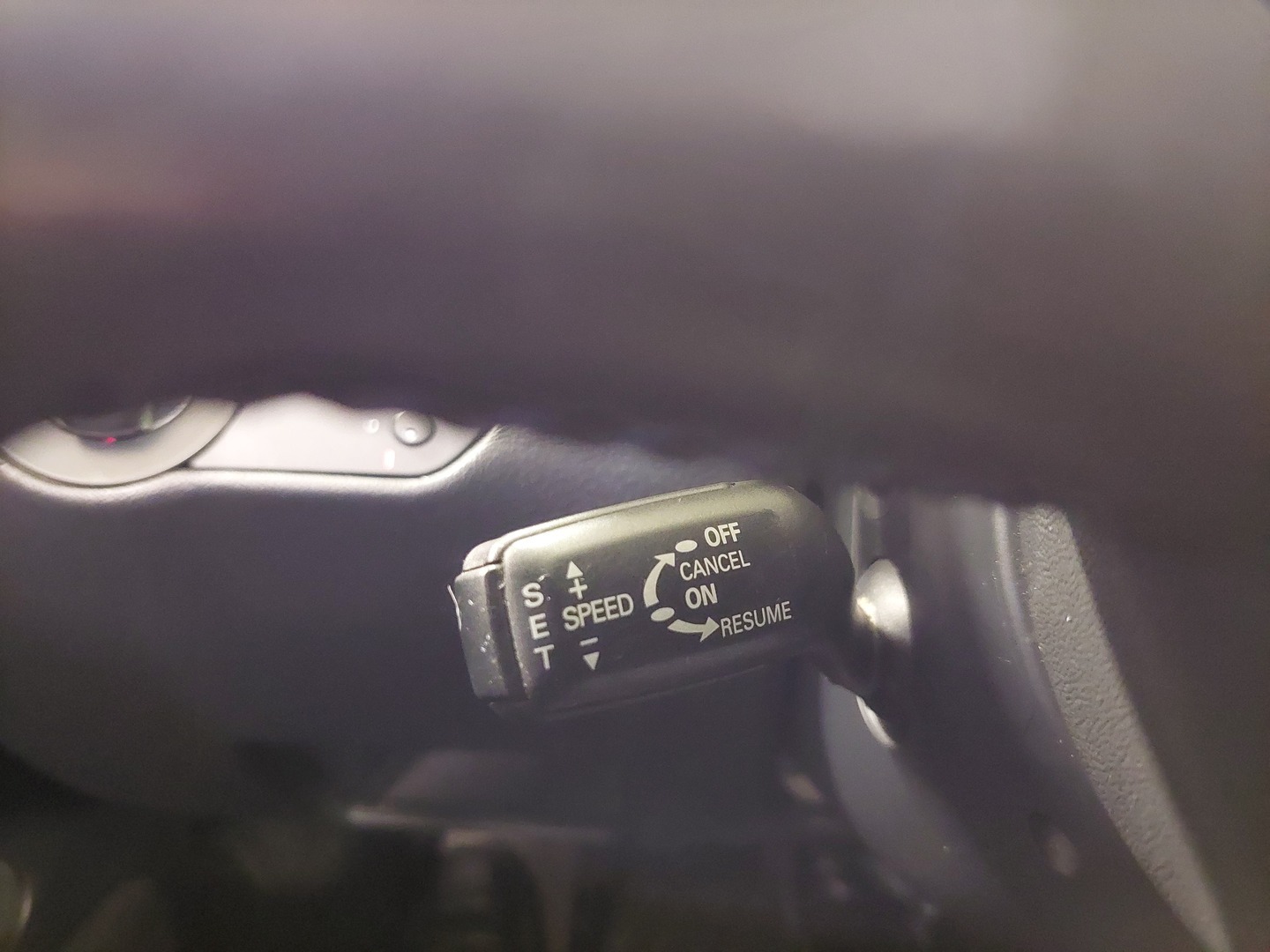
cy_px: 476
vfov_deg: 54.9
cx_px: 635
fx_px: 917
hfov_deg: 69.4
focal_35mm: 25
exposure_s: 1/4
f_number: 1.8
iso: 3200
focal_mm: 5.23
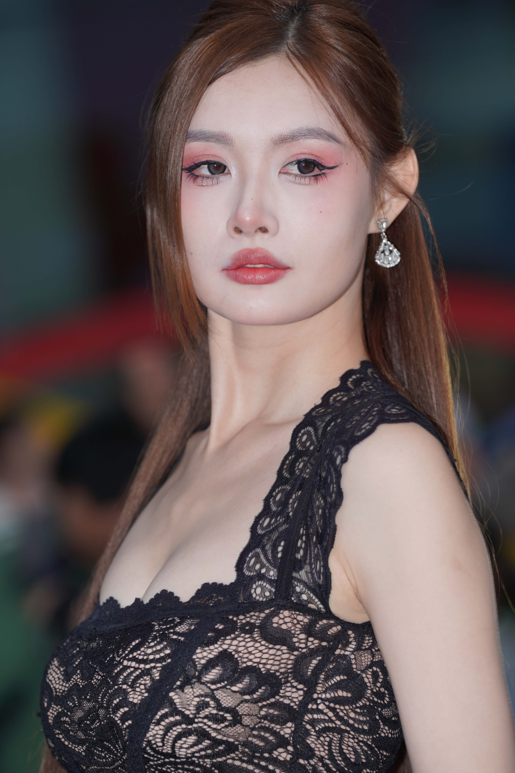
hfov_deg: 6.9
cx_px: 258
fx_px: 4291
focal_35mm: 200
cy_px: 386
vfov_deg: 10.3
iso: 200
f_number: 4.5
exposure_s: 1/160
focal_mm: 200
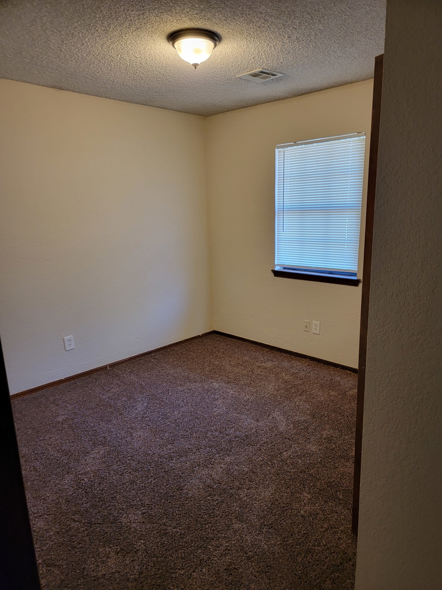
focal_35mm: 24
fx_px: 409
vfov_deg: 71.6
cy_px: 295
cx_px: 221
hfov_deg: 56.8
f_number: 1.8
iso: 200
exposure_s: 1/39
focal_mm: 6.7
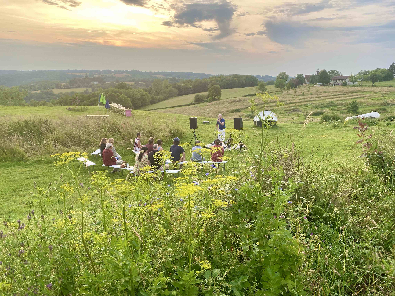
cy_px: 148
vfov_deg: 53.1
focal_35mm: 26
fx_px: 297
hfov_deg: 67.3
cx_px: 198
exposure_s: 1/136
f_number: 1.8
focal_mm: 4.25
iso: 32
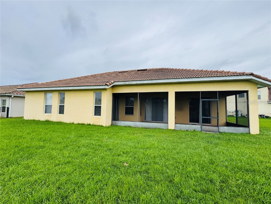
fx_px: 110
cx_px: 136
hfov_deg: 102.1
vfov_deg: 85.7
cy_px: 102
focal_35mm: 14
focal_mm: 2.22
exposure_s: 1/352
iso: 40
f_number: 2.2
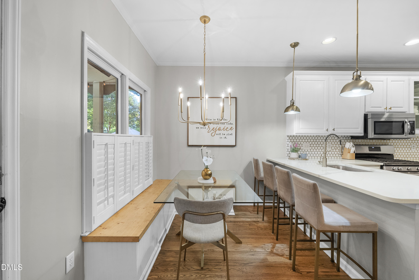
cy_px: 140
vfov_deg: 81.3
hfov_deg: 104.2
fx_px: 163
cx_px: 210
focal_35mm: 14
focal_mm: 14
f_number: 7.1
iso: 800
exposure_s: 1/10
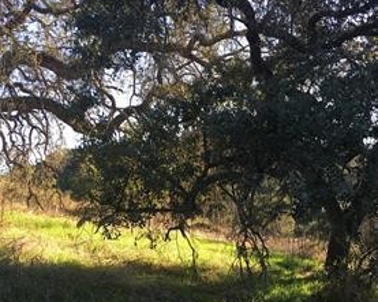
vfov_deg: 32.2
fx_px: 514
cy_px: 222
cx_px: 203
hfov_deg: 40.3
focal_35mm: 46
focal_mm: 4.15
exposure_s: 1/155
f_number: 2.2
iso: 25
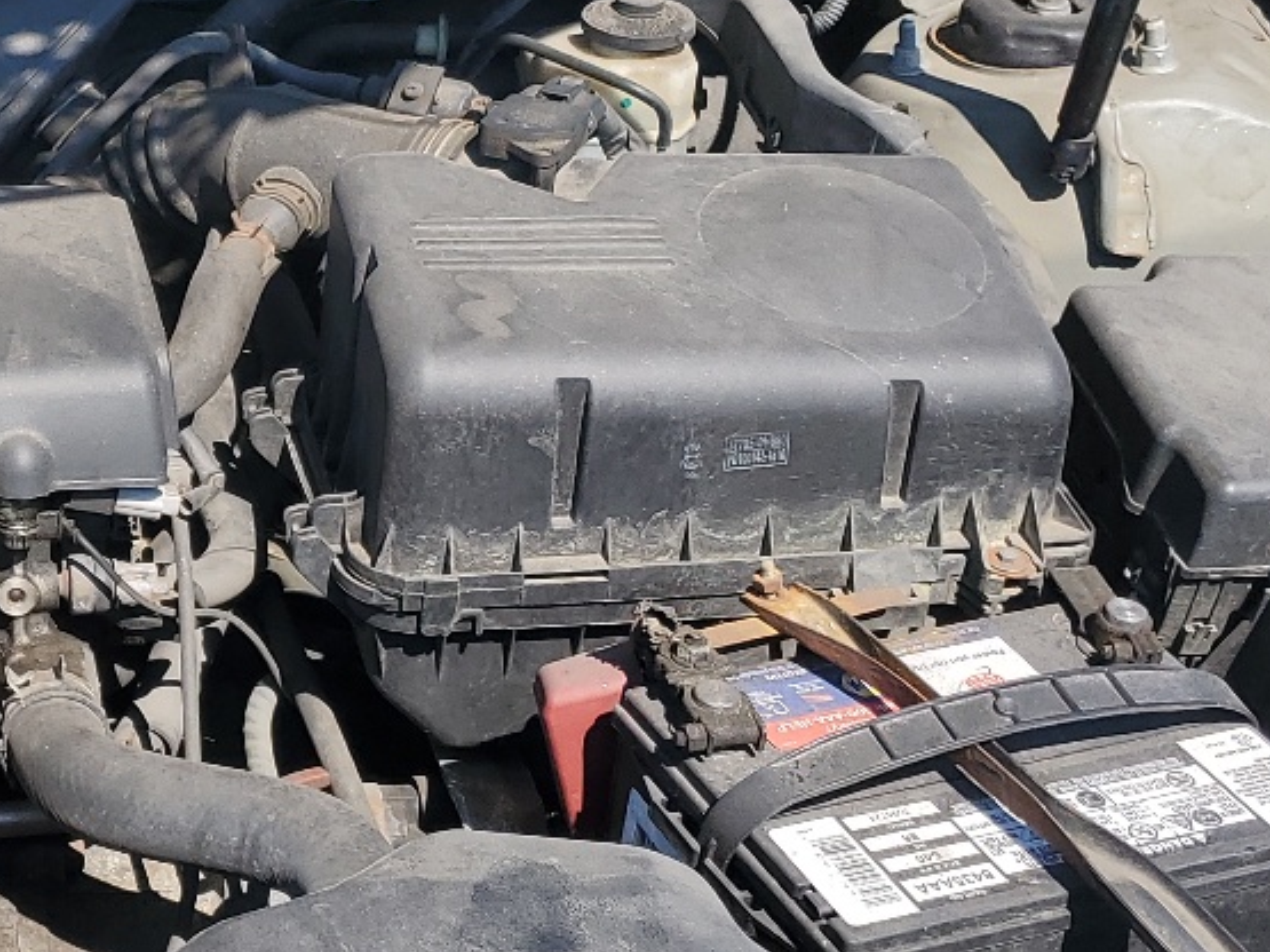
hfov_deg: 24.3
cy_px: 542
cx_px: -124
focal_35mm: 75
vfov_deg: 19.6
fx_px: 2751
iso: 50
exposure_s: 1/2500
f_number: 1.5
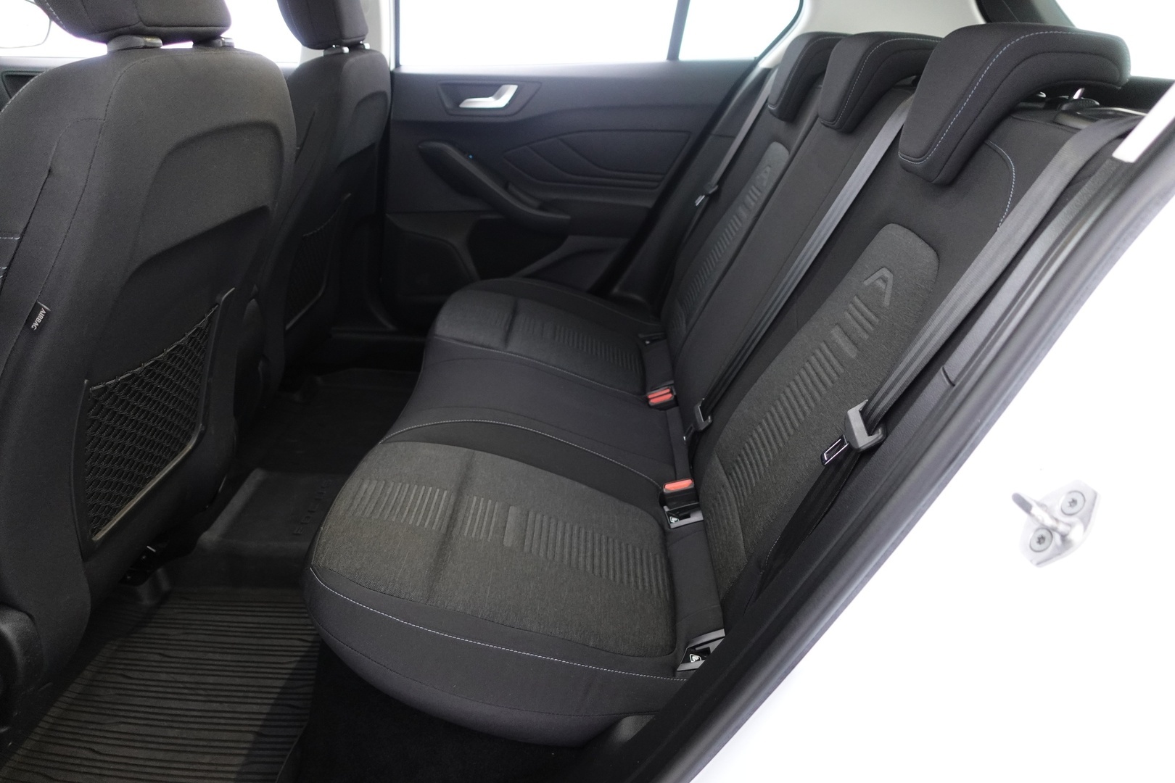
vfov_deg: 53.1
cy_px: 392
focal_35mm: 24
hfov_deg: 73.7
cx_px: 588
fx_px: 783
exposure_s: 1/15
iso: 800
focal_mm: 9.4
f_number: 1.8
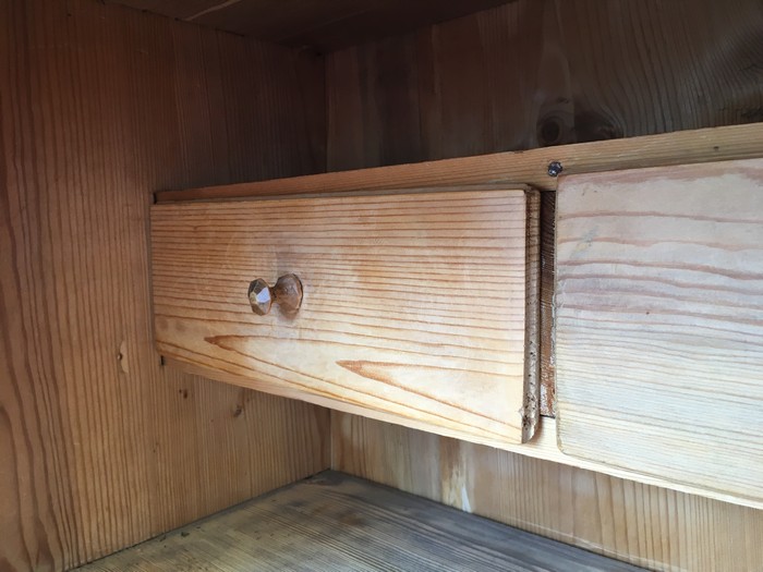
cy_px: 286
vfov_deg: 48.2
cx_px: 382
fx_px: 639
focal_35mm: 29
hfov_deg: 61.7
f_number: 2.2
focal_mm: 4.15
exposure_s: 1/33
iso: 40
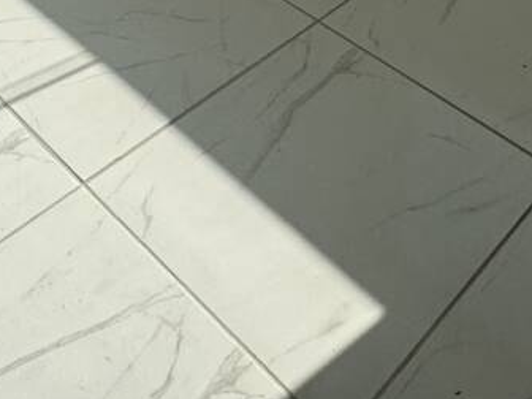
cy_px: -450
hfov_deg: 31.9
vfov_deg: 16.6
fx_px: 922
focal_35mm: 60
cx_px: 356
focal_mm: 2.22
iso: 50
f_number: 2.2
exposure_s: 1/2674
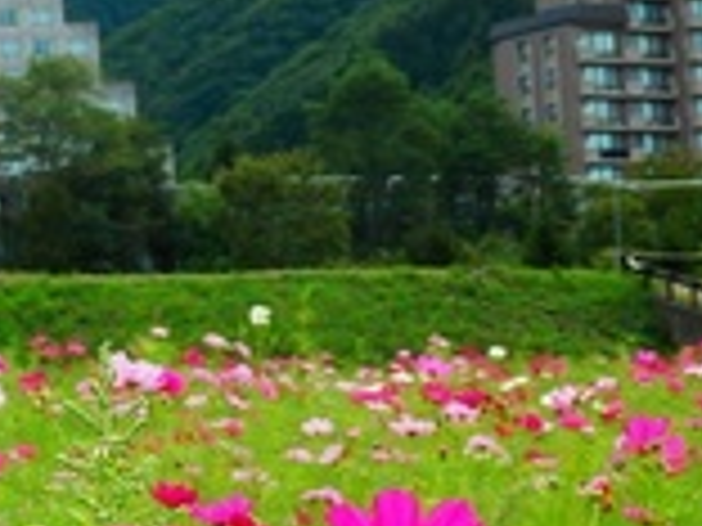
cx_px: -248
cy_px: 321
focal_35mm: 173
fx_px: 3508
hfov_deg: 11.1
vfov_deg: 8.6
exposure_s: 1/320
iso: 80
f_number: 4.2
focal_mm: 10.8
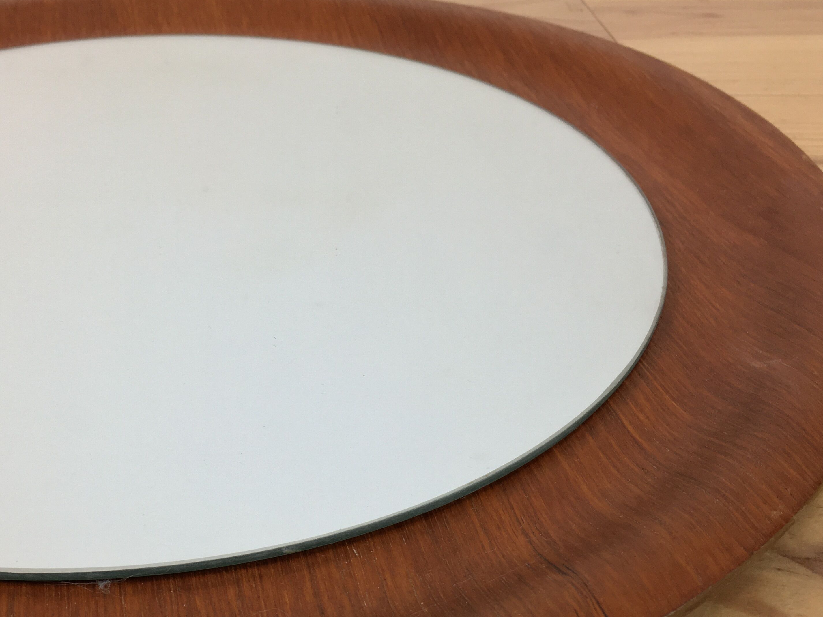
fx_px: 975
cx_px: 282
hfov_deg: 45.2
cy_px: 416
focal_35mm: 41
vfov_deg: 34.8
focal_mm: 4.15
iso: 32
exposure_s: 1/33
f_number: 2.2
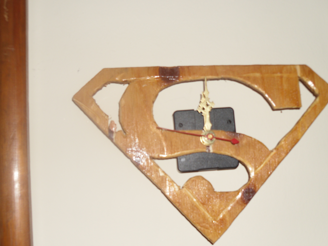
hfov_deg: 43.8
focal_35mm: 43
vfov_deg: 33.5
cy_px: 148
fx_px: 407
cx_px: 150
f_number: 2.8
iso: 80
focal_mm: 6
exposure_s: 1/45
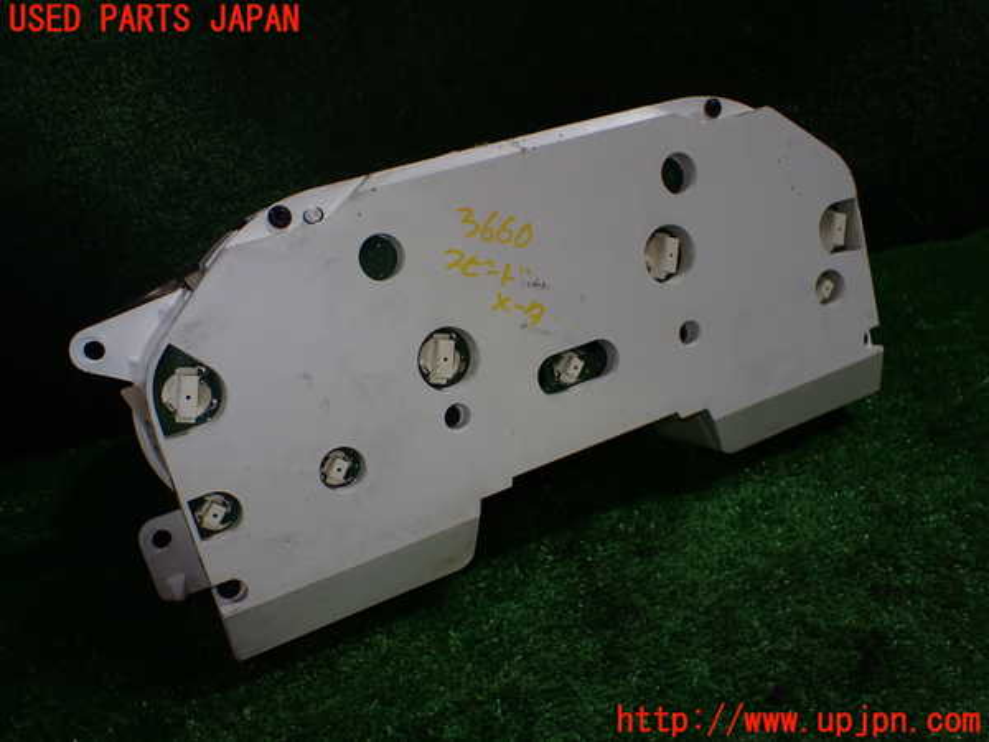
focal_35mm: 30
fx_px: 857
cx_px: 494
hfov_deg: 60.0
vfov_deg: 46.8
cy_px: 371
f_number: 2.3
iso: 200
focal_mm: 5.4
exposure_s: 1/125
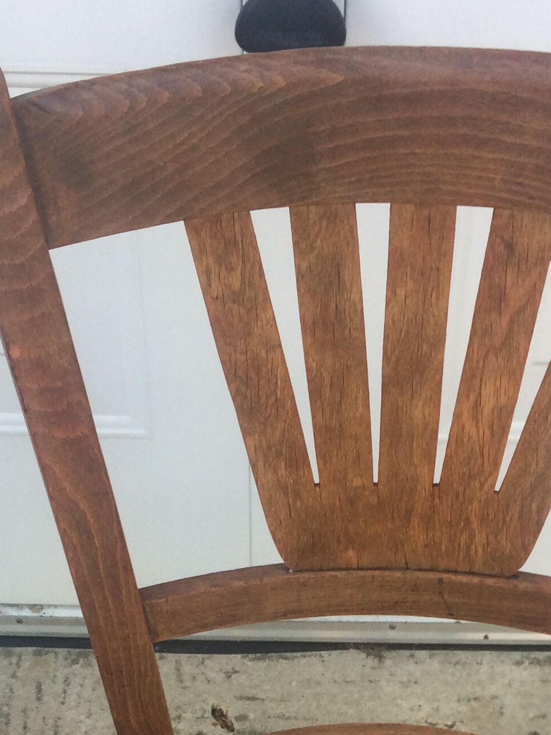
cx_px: 333
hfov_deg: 20.1
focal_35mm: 73
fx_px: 1550
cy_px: 801
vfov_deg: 24.9
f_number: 2.2
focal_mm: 4.15
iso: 32
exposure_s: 1/471
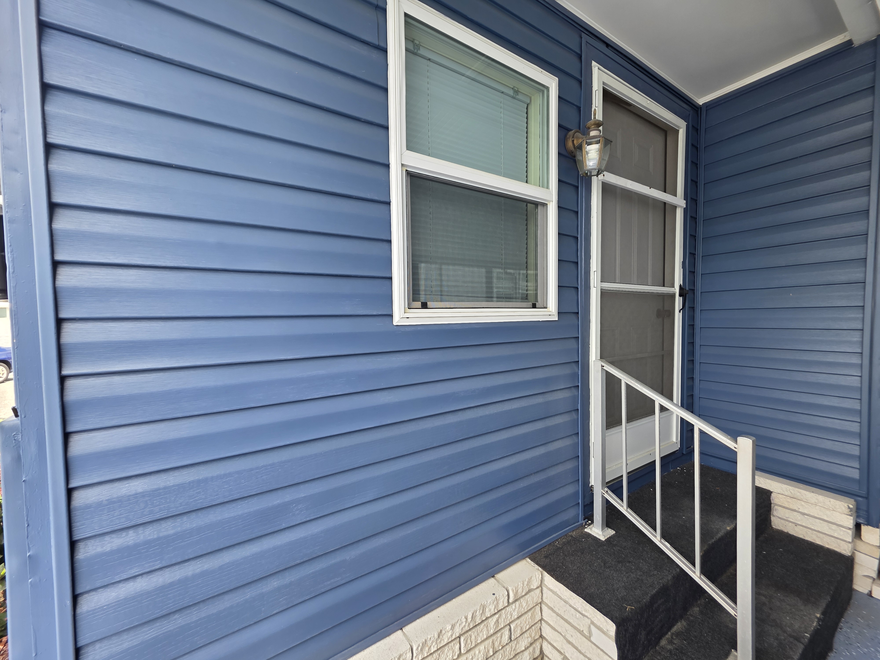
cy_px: 330
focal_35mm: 13
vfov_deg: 89.9
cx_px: 440
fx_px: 330
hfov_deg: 106.2
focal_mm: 2.2
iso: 20
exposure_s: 1/120
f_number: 1.9
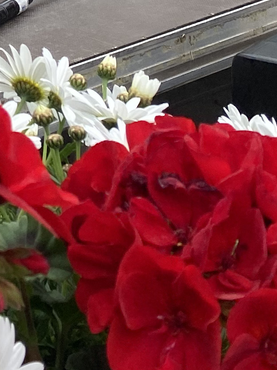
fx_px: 1334
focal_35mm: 125
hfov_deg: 10.8
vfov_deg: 13.0
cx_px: -277
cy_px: -437
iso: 32
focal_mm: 4.25
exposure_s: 1/1135
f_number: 1.8
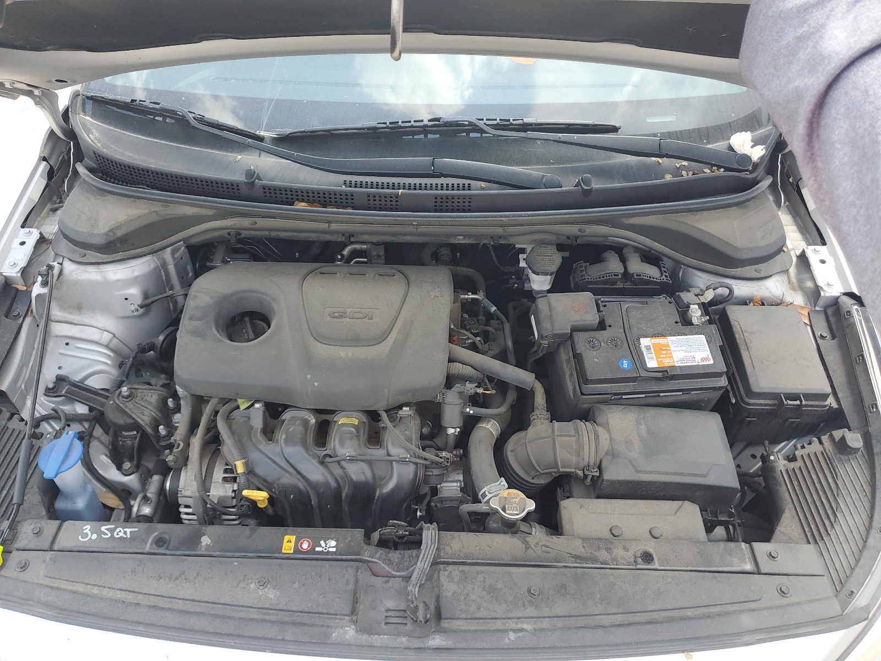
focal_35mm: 26
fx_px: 662
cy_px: 330
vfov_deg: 53.1
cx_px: 440
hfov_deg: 67.3
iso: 50
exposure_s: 1/625
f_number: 1.5
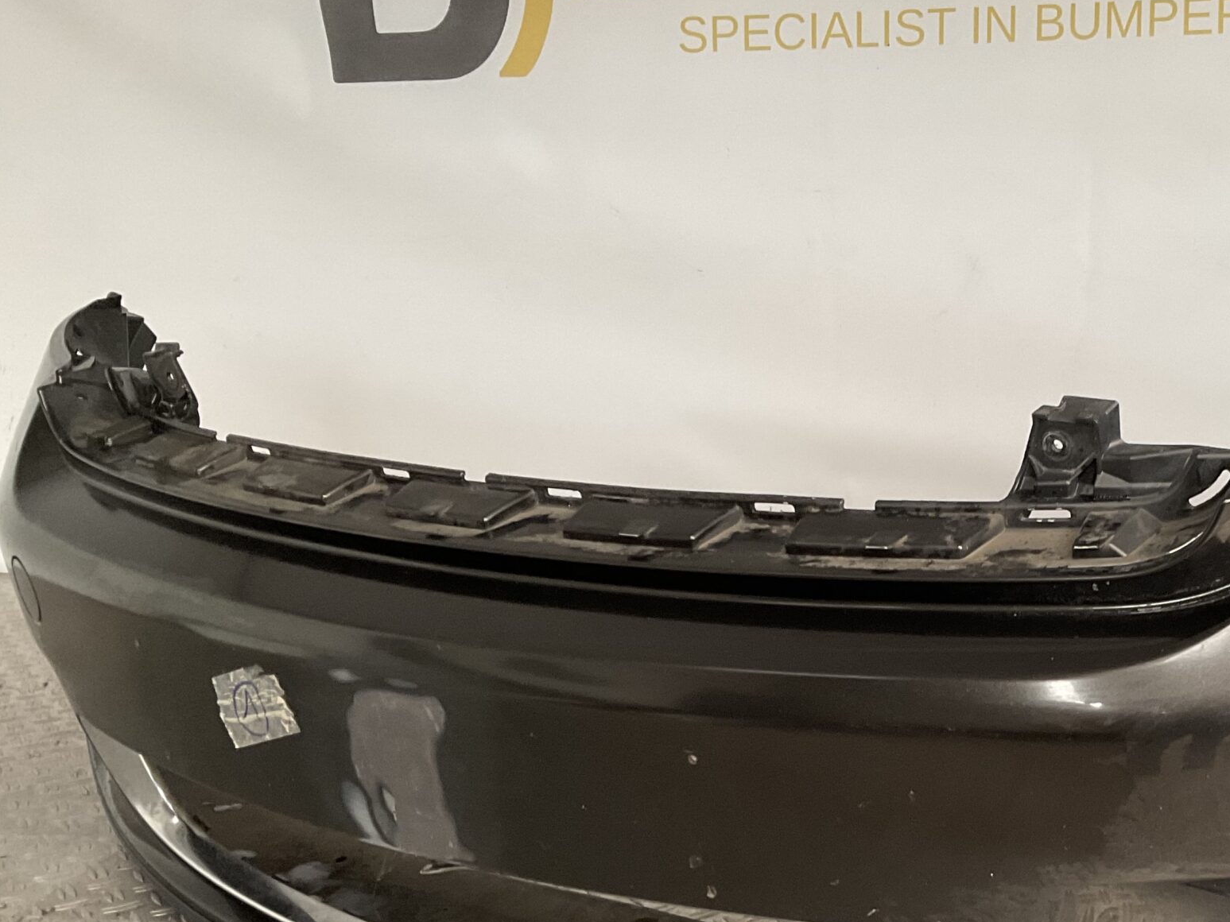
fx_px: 1705
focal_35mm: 48
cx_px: 991
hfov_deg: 38.1
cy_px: 717
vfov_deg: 29.7
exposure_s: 1/50
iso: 80
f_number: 1.8
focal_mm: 3
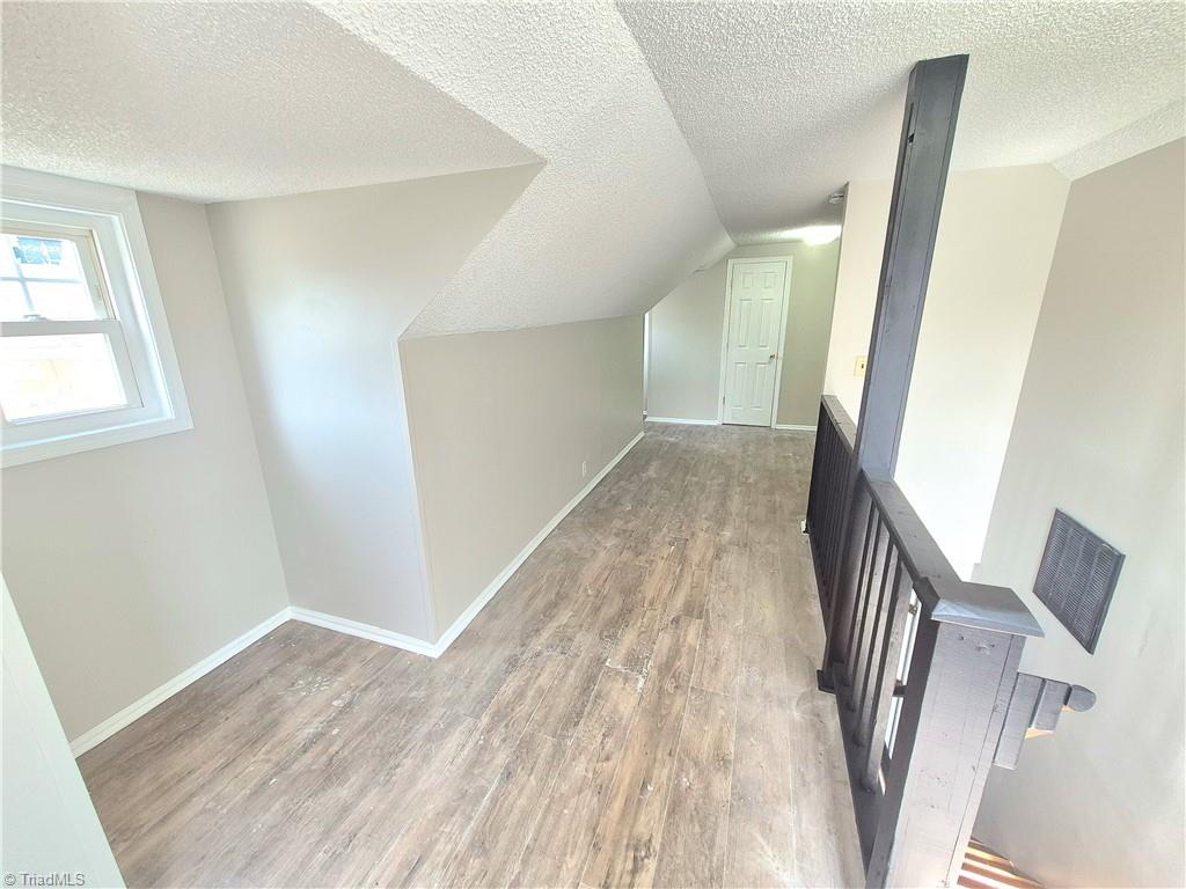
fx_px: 445
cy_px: 444
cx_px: 593
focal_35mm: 13
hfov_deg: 106.2
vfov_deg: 89.9
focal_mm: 1.74
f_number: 2.2
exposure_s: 1/60.2
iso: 50
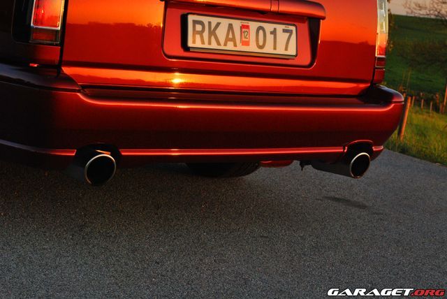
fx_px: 858
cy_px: 150
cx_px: 224
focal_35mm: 69
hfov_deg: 29.2
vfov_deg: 19.8
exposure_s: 1/125
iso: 800
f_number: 10
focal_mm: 46
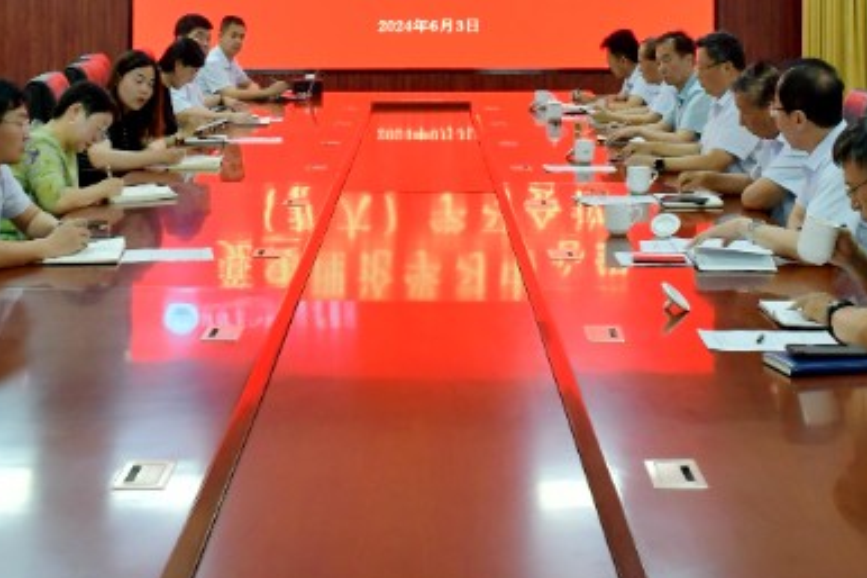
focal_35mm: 56
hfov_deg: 35.7
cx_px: 420
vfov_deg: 23.5
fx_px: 1348
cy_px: 57
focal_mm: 18
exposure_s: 1/80
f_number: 5
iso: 1100
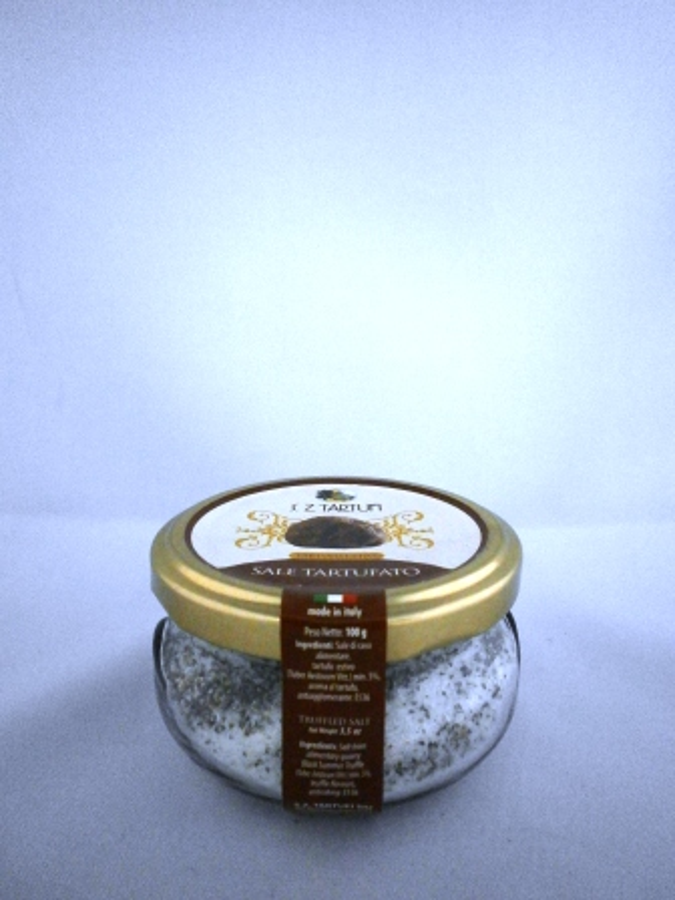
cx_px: 338
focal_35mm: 27
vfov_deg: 65.3
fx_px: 702
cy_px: 450
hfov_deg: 51.4
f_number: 2.9
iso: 800
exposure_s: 1/100
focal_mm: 4.8
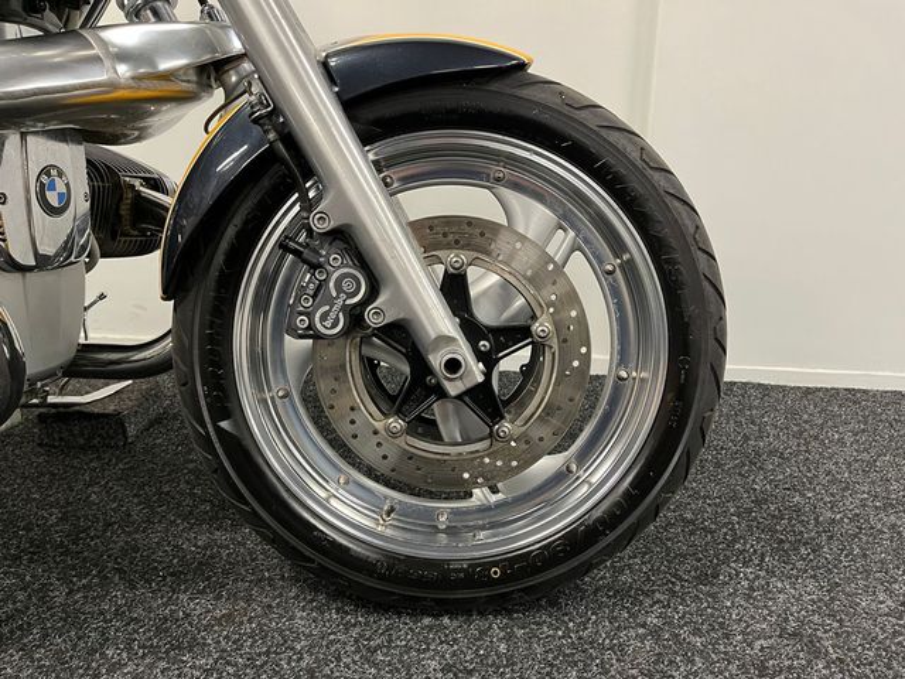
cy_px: 340
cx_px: 452
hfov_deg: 67.3
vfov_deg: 53.1
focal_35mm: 26
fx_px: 680
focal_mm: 5.1
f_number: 1.6
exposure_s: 1/50
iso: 250
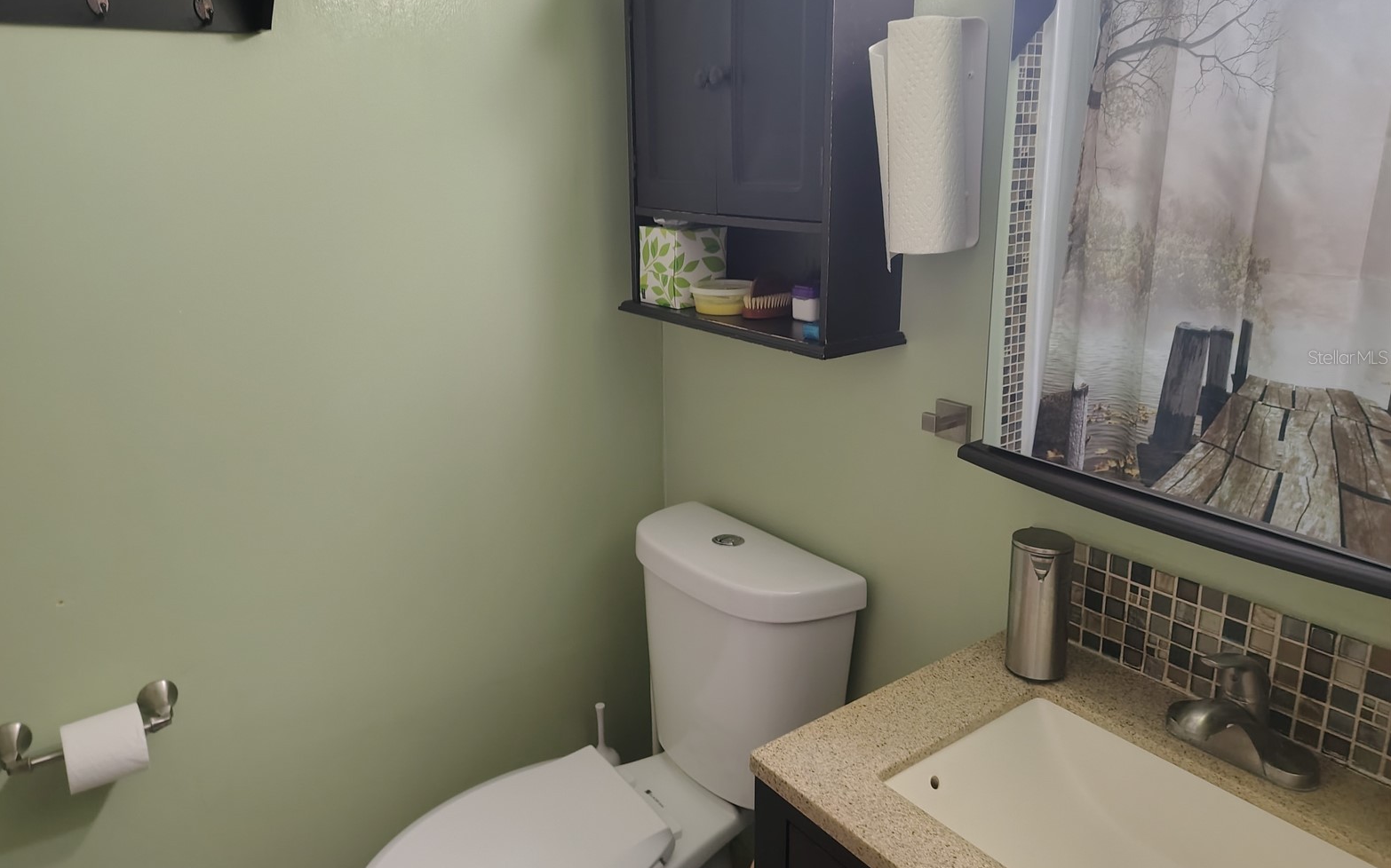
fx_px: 985
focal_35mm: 26
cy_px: 357
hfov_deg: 70.4
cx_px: 681
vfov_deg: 47.4
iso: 1126
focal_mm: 5.56
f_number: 1.8
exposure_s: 1/60
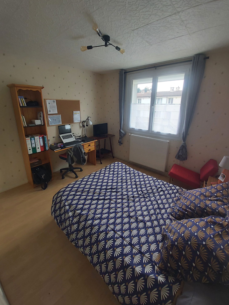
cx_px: 113
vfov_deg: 106.1
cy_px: 144
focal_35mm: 13
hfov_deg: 89.9
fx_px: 115
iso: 80
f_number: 2.2
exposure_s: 1/100
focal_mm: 1.42
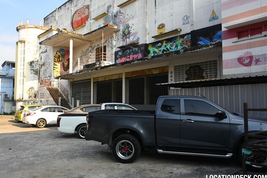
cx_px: 124
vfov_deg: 43.6
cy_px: 87
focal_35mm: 30
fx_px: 222
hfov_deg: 61.9
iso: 125
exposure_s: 1/320
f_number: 5.6
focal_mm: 18
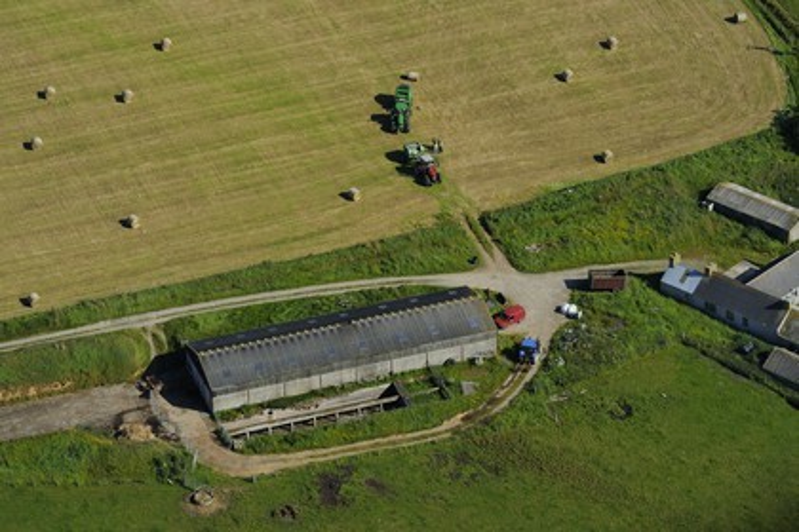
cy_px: 266
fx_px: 3329
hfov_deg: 13.7
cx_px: 400
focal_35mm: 150
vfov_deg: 9.1
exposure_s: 1/800
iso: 400
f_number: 9
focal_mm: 150
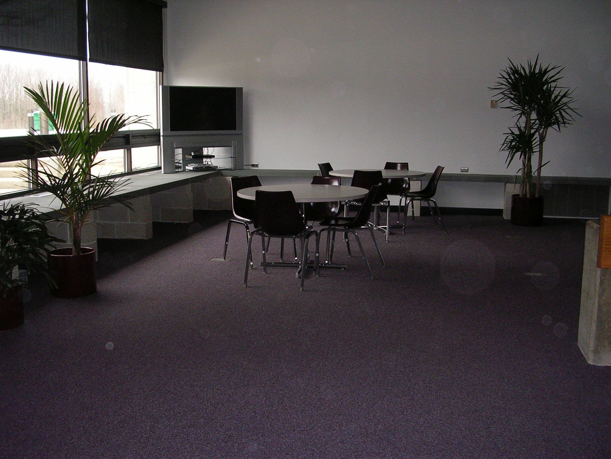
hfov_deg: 49.0
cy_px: 230
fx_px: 671
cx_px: 306
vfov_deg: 37.7
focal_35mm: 38
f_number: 2.8
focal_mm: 5.8
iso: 127
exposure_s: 1/60.1
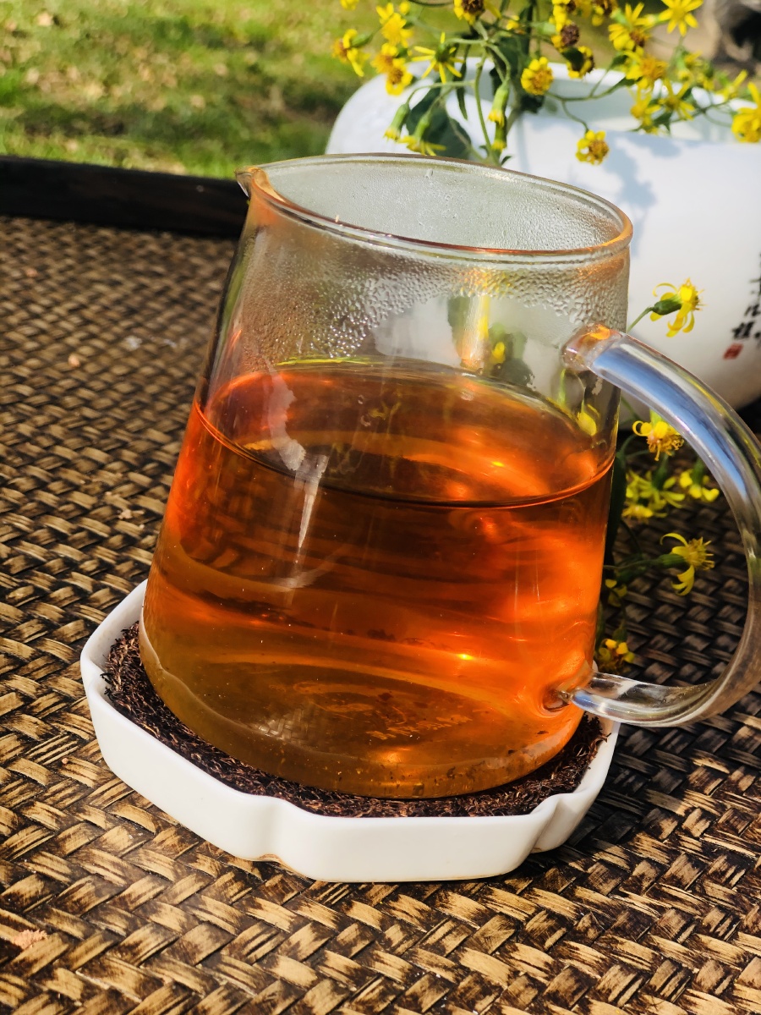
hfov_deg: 25.7
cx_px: 380
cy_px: 508
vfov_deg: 33.8
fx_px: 1671
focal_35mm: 57
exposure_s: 1/350
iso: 20
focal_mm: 6.6
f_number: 2.8
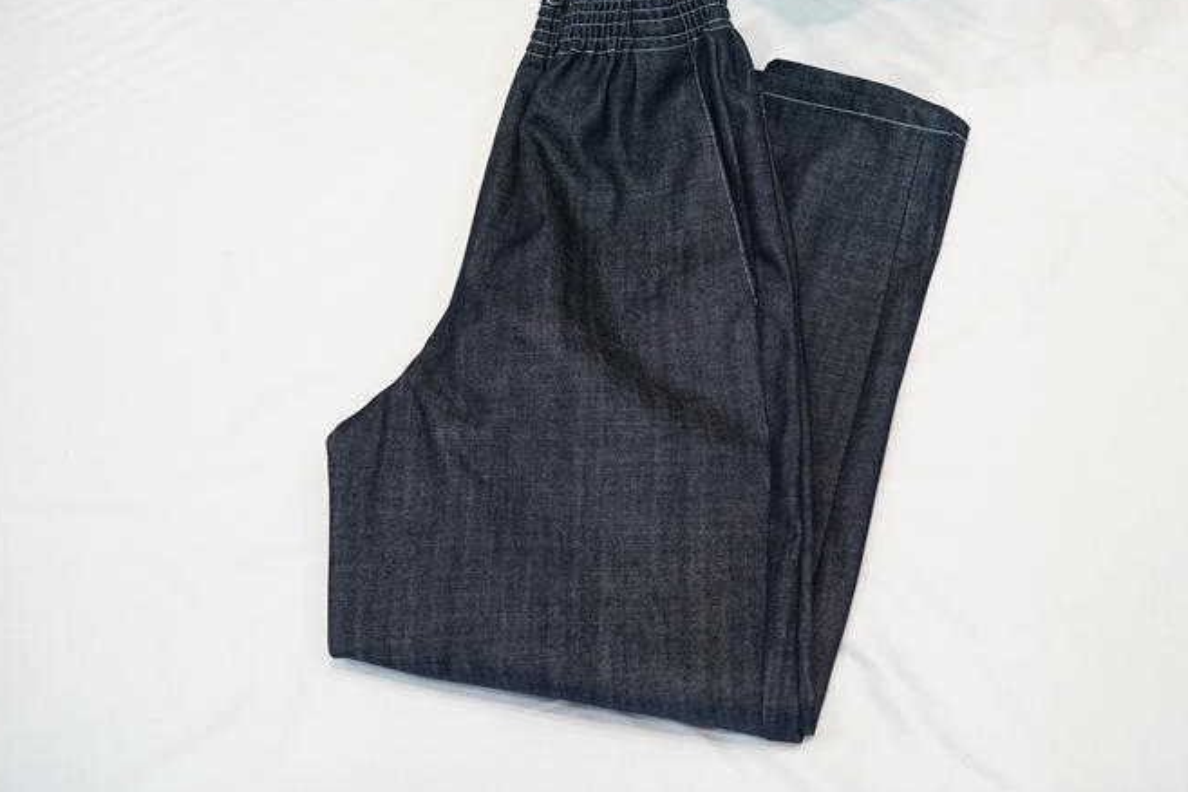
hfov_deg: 30.0
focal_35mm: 67
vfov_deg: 20.3
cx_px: 669
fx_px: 2211
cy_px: 339
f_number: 4
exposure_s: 1/60
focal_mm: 55
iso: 800
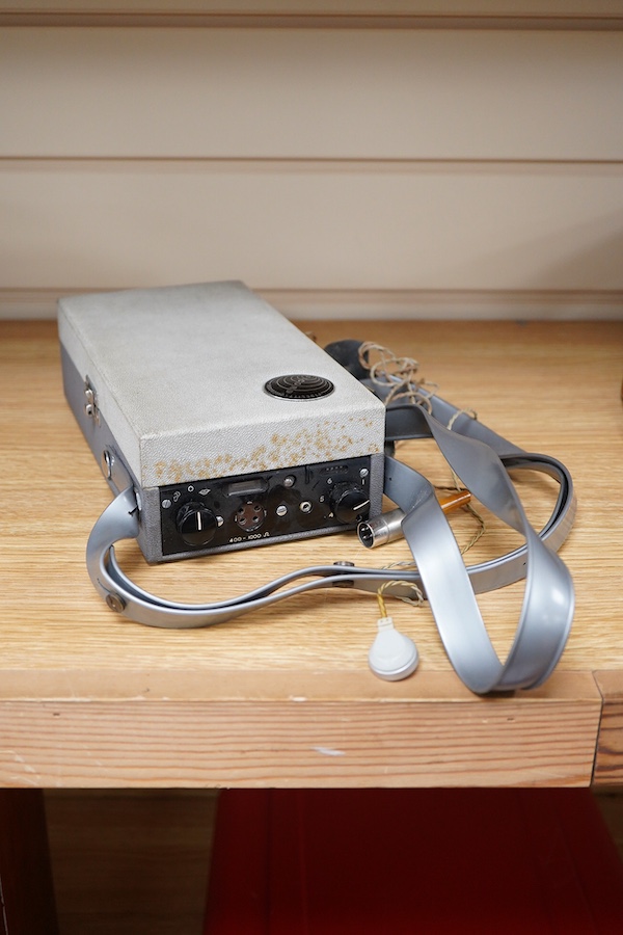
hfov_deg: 29.9
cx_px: 312
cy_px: 468
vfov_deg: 43.6
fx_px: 1168
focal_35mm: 45
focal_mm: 30
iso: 1250
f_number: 3.5
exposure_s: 1/125
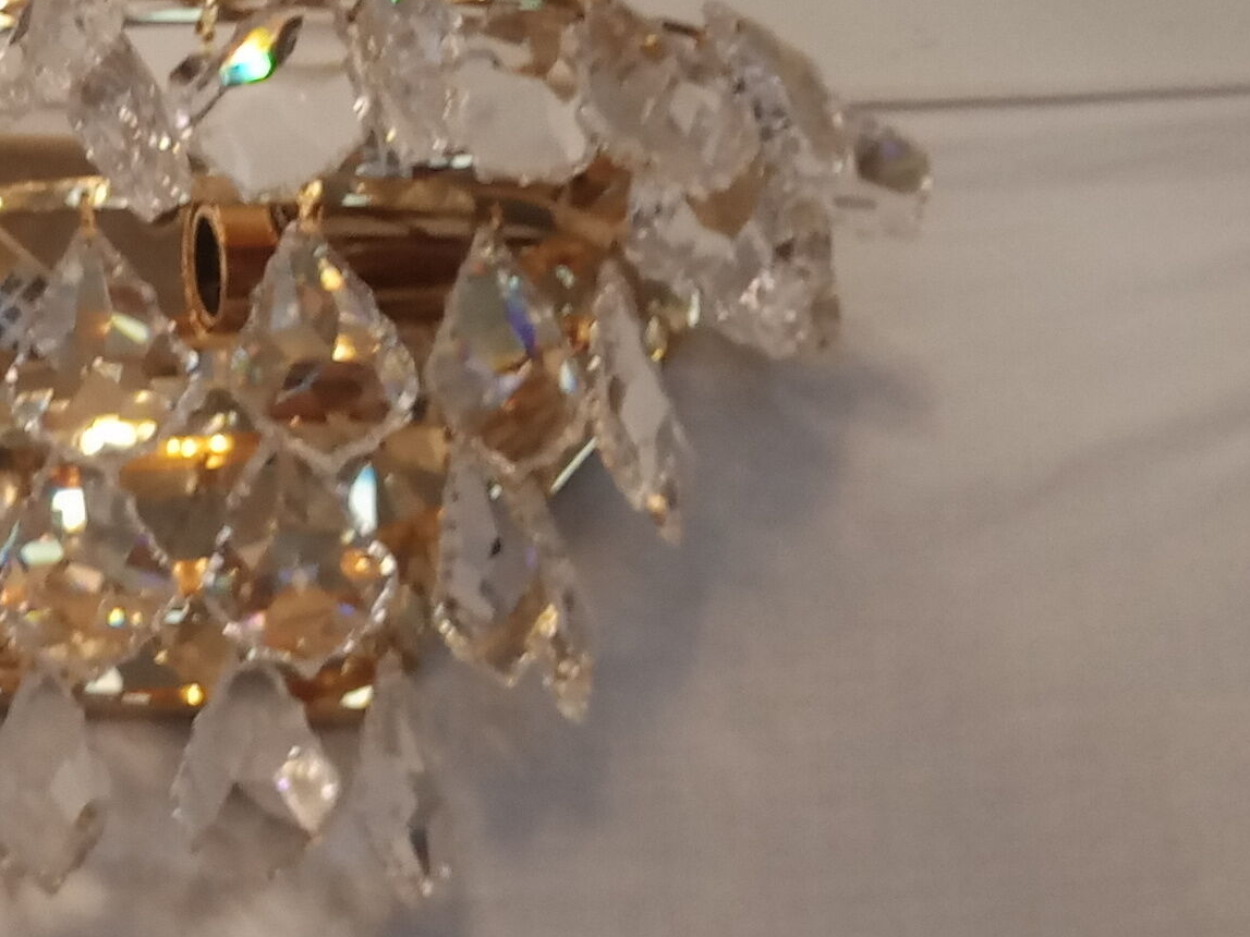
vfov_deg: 14.7
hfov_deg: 17.4
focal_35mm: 100
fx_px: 3611
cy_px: 276
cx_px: -716
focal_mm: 4.05
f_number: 1.8
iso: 417
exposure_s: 1/33.3
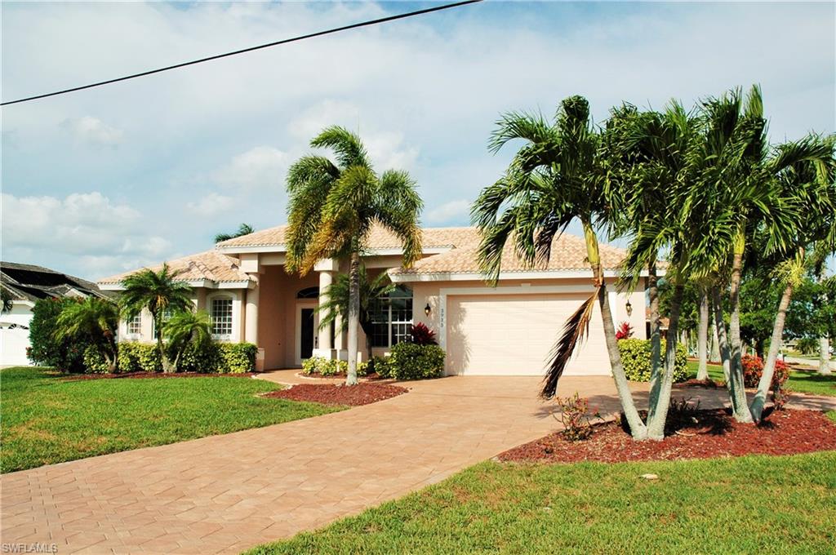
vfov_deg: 47.8
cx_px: 418
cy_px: 278
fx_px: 626
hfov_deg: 67.4
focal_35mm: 27
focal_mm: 18
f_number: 11
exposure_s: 1/500
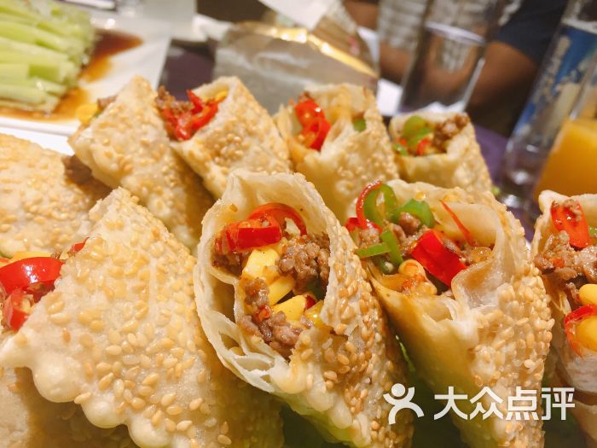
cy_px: 224
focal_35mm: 29
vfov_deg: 48.2
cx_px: 298
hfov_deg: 61.7
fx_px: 500
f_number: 2.2
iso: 80
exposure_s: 1/30
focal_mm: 4.15
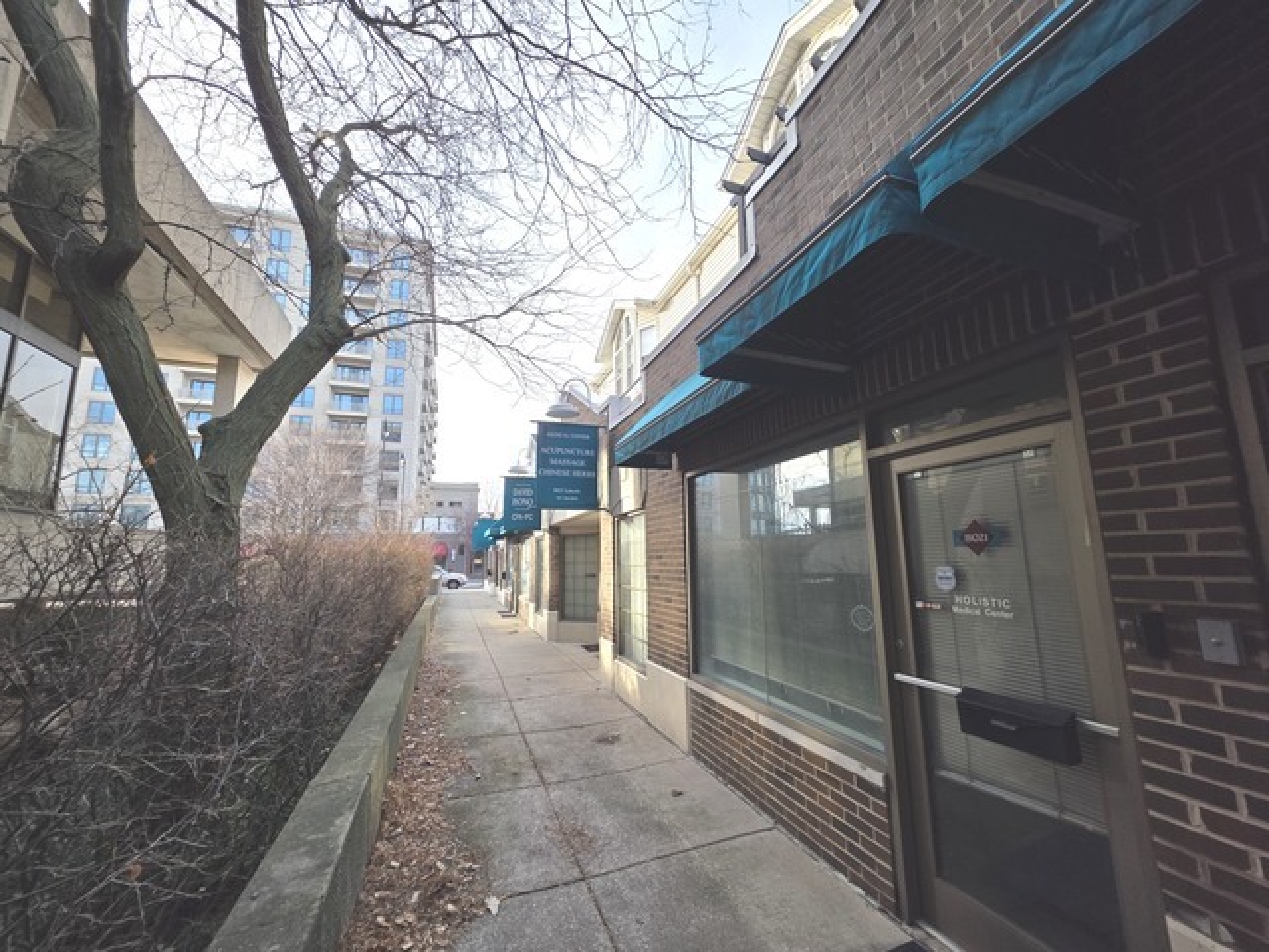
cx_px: 634
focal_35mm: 13
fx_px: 477
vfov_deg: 89.9
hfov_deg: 106.2
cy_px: 476
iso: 40
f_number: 1.9
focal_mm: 2.2
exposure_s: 1/363
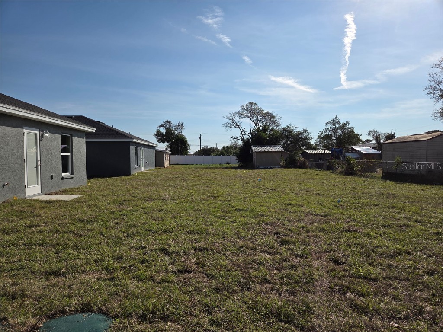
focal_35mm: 23
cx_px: 222
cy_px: 166
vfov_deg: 58.9
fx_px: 294
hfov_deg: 73.9
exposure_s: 1/7891
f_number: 1.8
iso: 50
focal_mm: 5.4
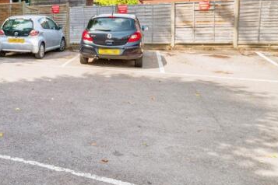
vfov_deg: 30.7
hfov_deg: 37.8
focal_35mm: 43
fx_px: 332
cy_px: 50
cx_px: -28
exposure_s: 1/1250
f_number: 7.1
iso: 250
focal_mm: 10
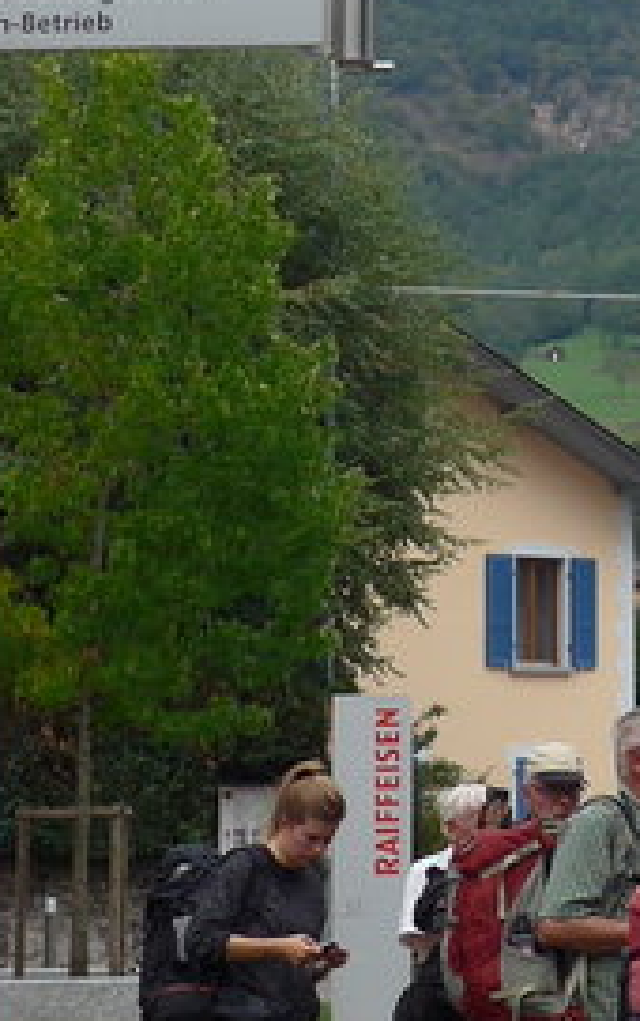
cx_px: 1073
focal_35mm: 136
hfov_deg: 9.3
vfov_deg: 15.2
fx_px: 3785
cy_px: 162
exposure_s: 1/400
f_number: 2.8
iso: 80
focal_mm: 6
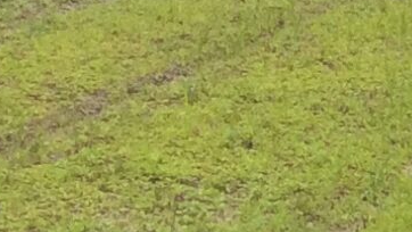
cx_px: 1077
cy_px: 356
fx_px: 2689
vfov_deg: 4.9
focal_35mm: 246
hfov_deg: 7.9
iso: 32
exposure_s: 1/1789
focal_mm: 3.3
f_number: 2.4
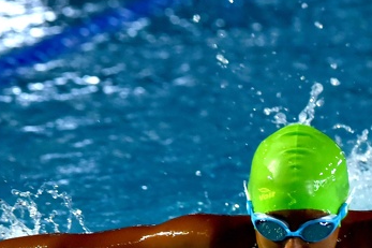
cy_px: 274
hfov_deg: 3.6
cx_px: 306
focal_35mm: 571
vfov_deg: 2.4
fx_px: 5897
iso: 1250
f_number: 5.6
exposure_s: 1/500
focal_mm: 250
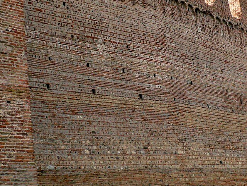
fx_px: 499
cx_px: 170
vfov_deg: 20.7
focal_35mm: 70
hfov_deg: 27.6
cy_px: 28
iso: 80
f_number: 5.6
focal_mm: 5.8
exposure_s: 1/250
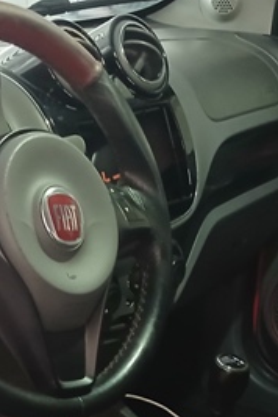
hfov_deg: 16.7
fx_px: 938
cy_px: 422
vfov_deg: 23.9
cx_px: 47
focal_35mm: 81
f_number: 1.8
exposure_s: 1/20
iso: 640
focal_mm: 3.98
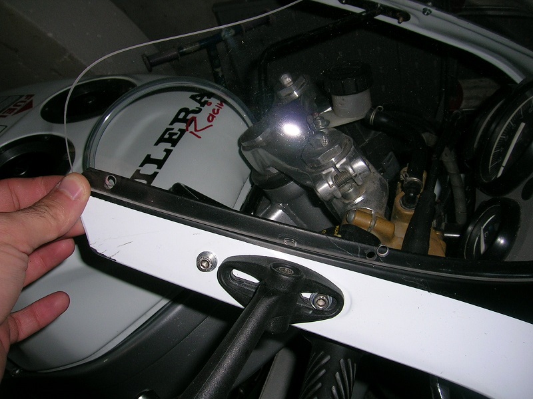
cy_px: 200
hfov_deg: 52.6
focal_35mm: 35
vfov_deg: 40.7
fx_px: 539
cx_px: 266
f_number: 4.8
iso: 50
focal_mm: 5.4
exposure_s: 1/60.1
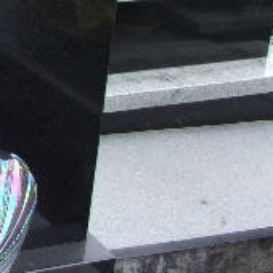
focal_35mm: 93
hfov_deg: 15.8
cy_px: -53
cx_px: -222
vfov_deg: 17.8
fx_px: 830
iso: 80
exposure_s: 1/200
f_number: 3.9
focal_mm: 5.1
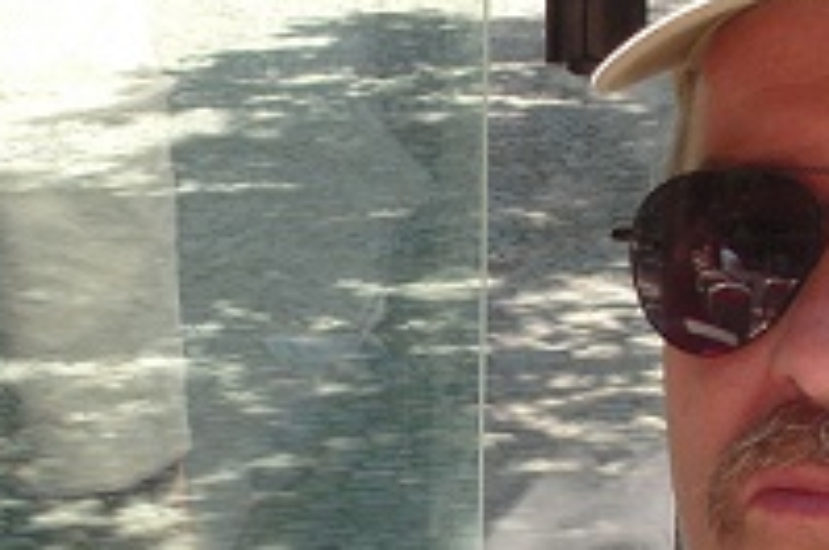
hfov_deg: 16.4
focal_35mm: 125
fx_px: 2874
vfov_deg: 10.9
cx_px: 304
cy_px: 490
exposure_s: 1/250
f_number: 3.3
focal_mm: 6.3
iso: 100
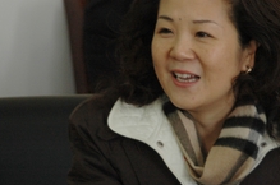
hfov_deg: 5.7
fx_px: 2794
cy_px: 107
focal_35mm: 360
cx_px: 178
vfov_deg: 3.8
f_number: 5.6
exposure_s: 1/50
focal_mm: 125
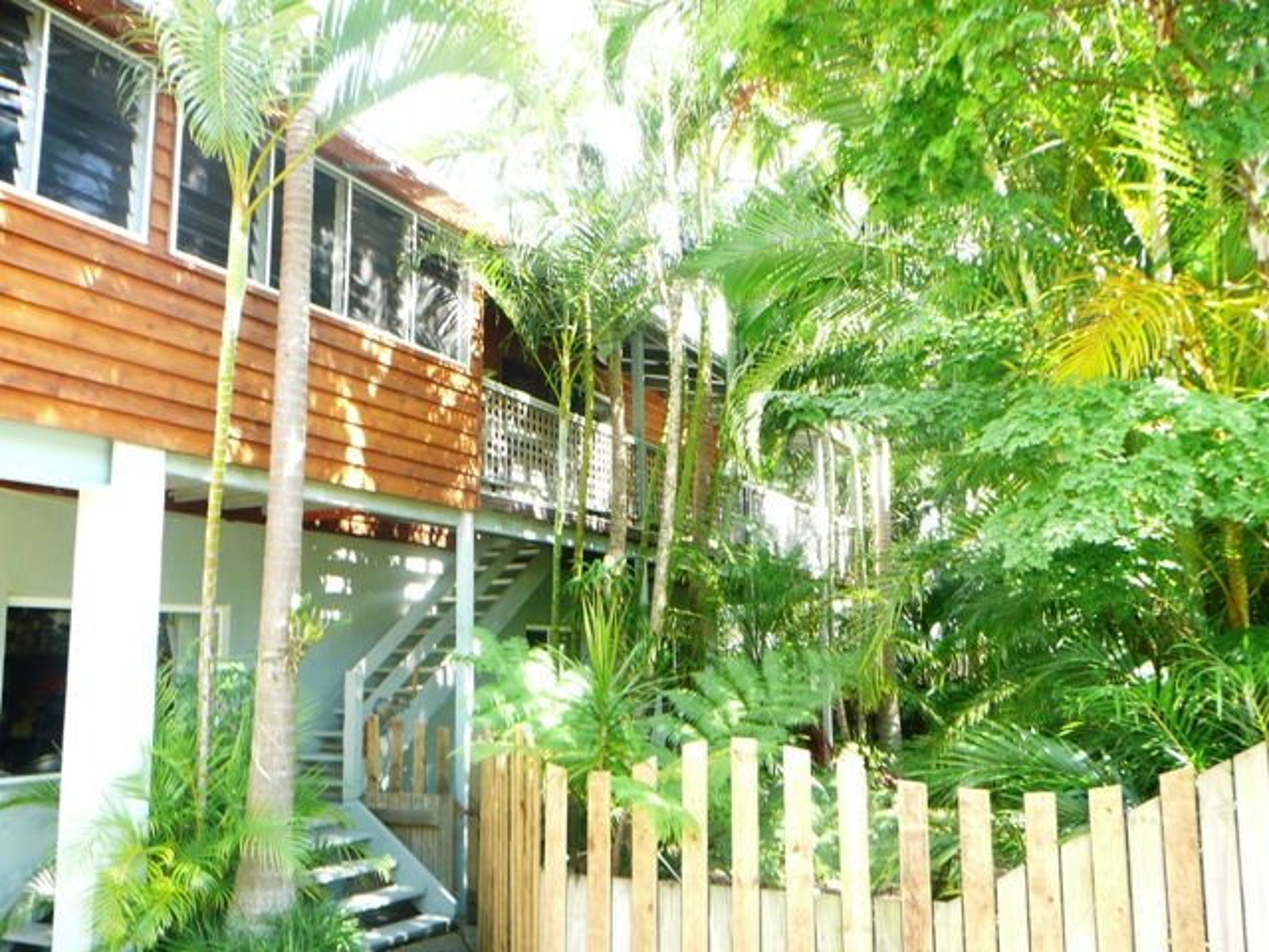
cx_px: 634
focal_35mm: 28
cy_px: 476
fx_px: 1026
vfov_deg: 49.7
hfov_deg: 63.4
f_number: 3.3
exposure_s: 1/30
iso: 160
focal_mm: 4.6
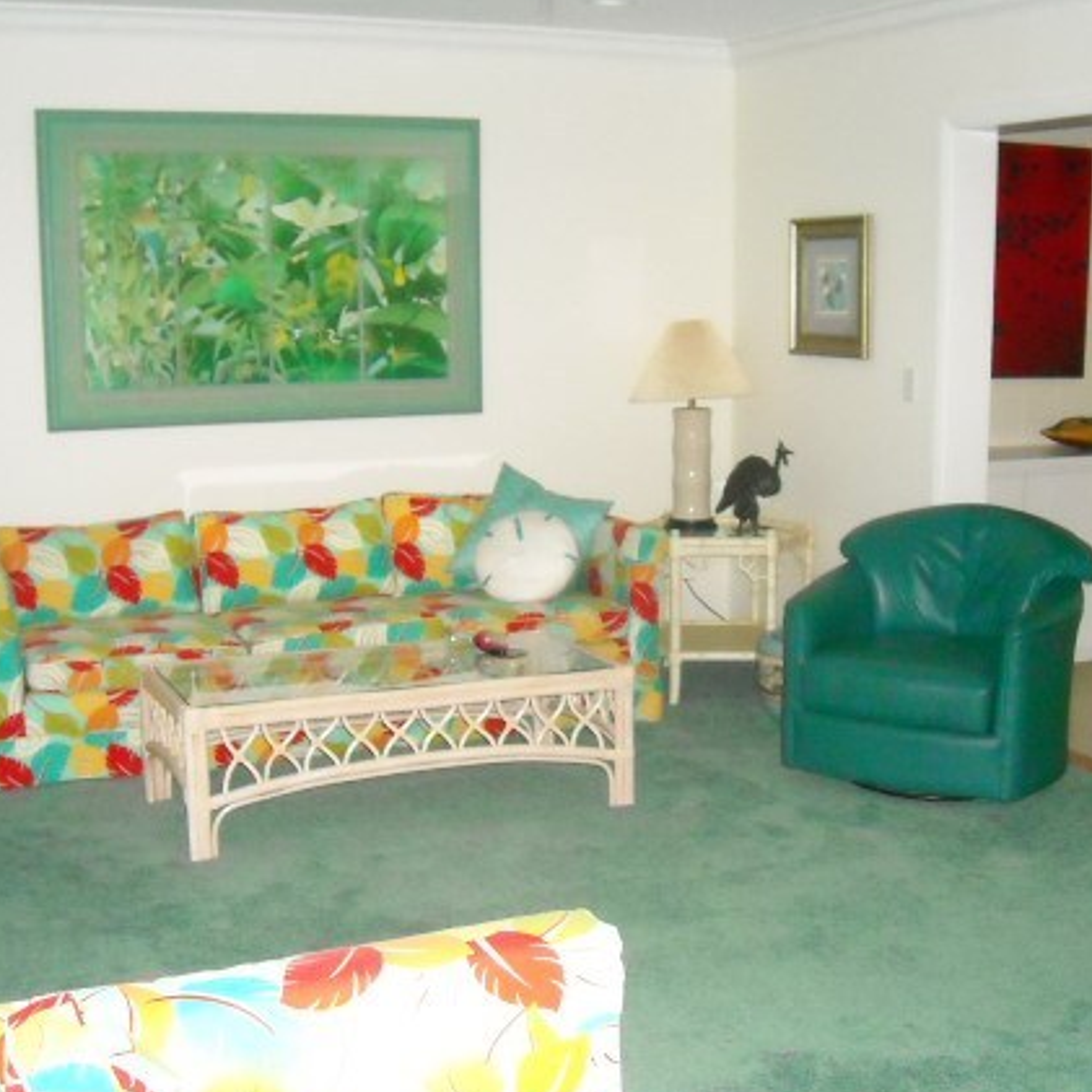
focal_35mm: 47
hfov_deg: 36.1
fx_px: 1677
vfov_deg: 36.1
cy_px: 550
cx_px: 565
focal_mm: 5.7
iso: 616
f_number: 2.8
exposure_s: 1/60
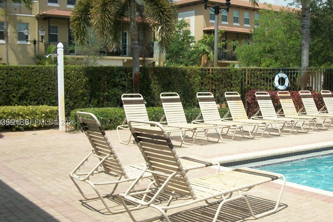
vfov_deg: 28.6
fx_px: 435
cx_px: 220
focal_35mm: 47
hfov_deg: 41.4
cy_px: 123
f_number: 8.8
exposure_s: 1/250
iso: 80
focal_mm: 5.7
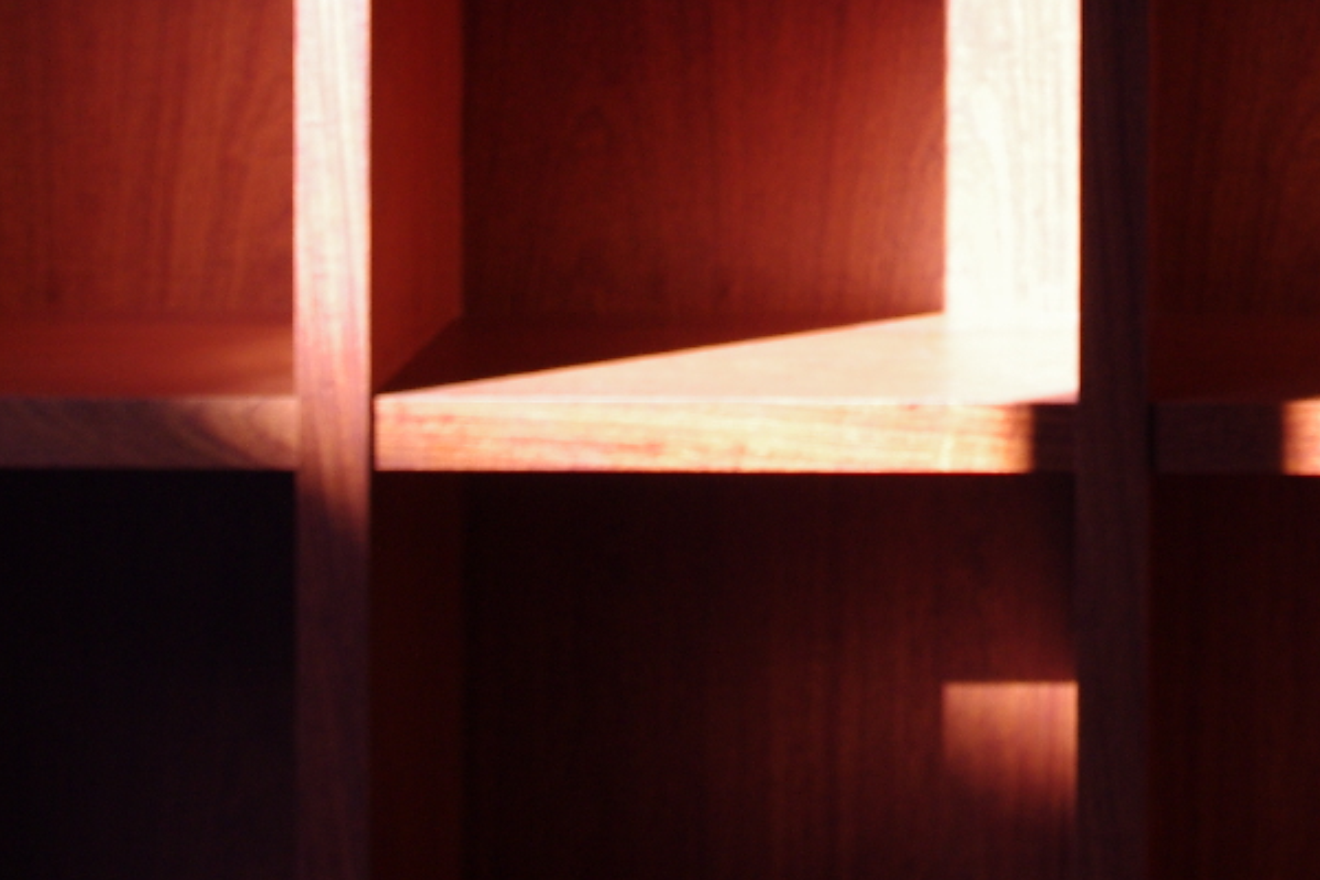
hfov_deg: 16.6
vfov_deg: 11.0
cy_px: -345
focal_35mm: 121
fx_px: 4436
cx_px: 1258
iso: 400
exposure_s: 1/160
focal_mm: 28
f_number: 5
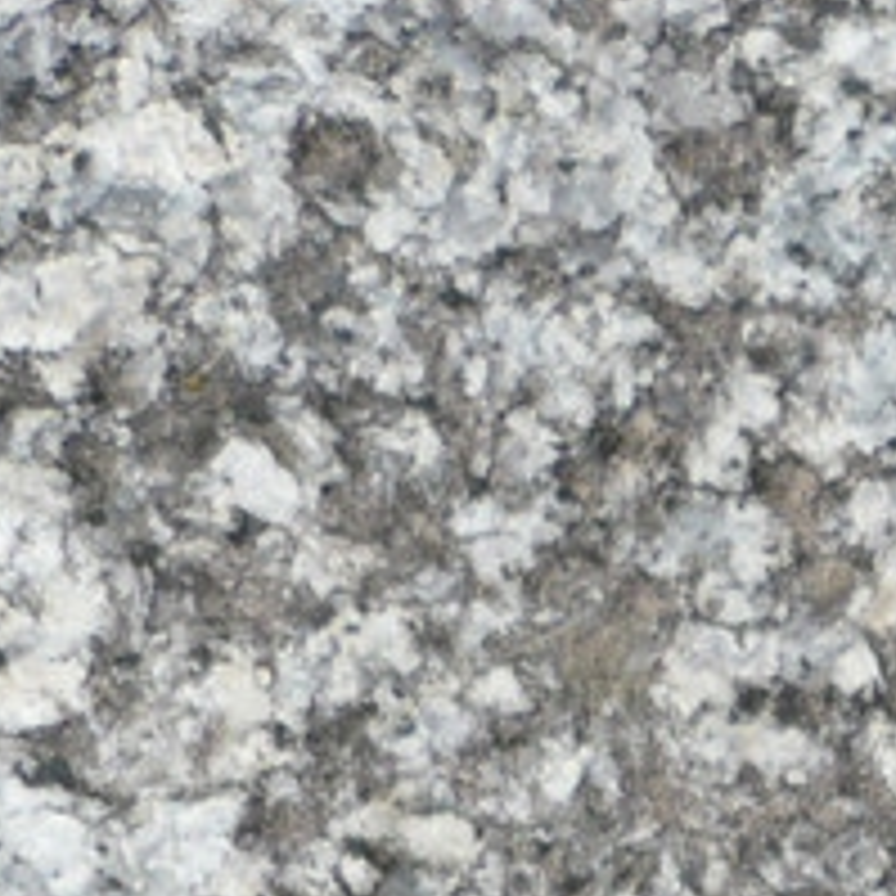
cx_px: 2123
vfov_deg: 9.8
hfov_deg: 9.4
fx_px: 4861
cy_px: 1769
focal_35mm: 166
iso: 100
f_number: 2.8
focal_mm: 5.8
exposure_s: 1/160
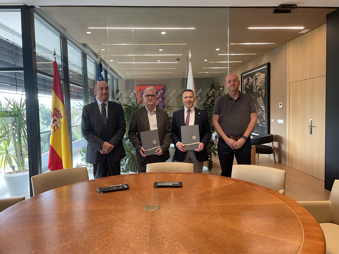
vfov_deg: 53.1
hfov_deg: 67.3
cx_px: 170
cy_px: 127
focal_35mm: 26
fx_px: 255
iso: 160
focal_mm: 4.2
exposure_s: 1/60
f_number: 1.6
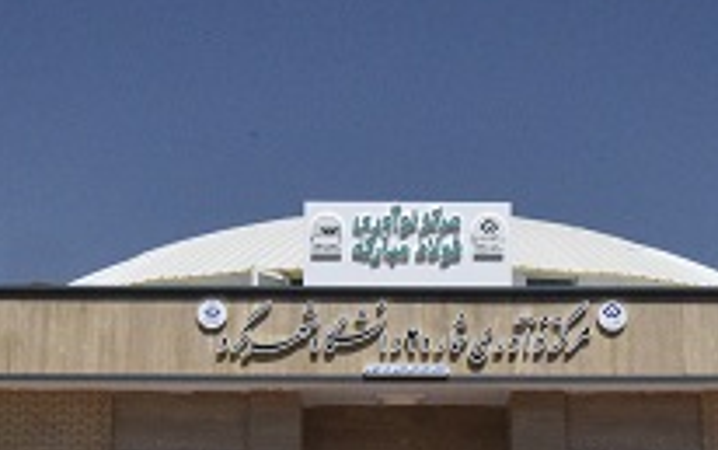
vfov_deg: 14.7
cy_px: 324
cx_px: 408
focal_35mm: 89
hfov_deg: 23.3
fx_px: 1742
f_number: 22
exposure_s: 1/6400
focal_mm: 30
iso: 10000
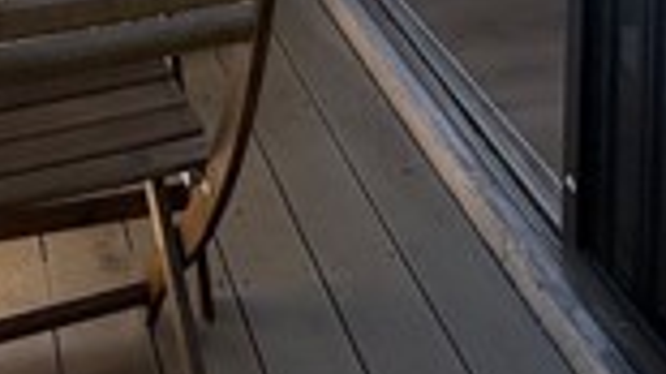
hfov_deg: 32.3
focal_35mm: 63
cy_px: -490
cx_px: 120
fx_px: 1112
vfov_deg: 14.1
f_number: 2.2
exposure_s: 1/286
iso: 64
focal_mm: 2.22
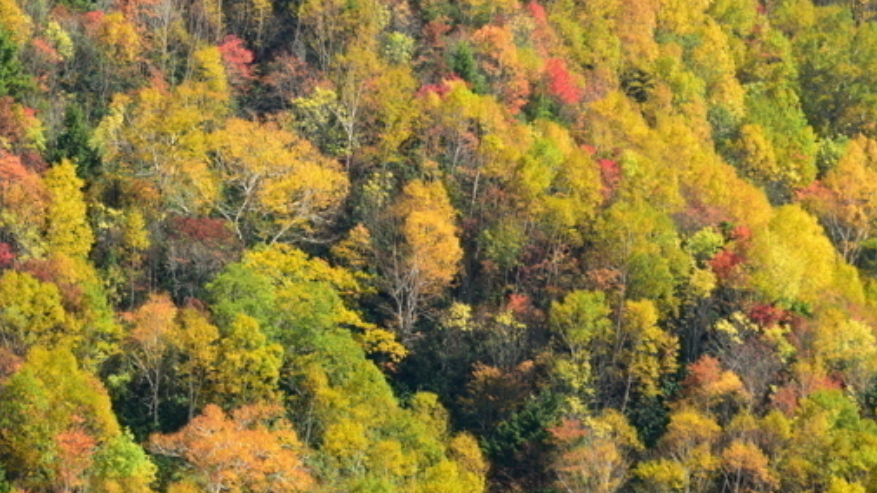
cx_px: 26
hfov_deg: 8.4
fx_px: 5930
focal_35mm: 255
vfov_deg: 4.8
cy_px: 13
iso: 450
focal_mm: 120
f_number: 10
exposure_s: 1/125
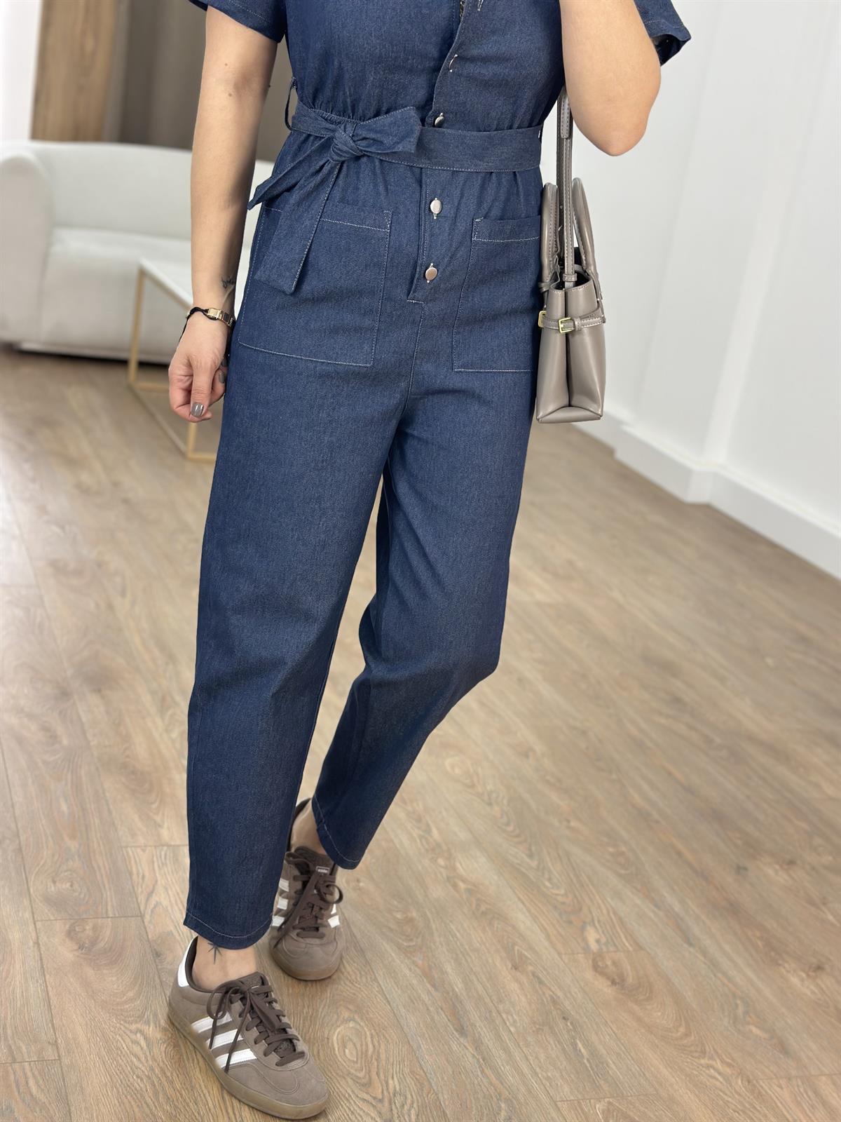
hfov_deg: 30.3
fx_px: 1555
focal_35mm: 48
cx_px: 420
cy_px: 561
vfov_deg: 39.7
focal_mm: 6.86
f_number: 1.78
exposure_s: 1/100
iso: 100
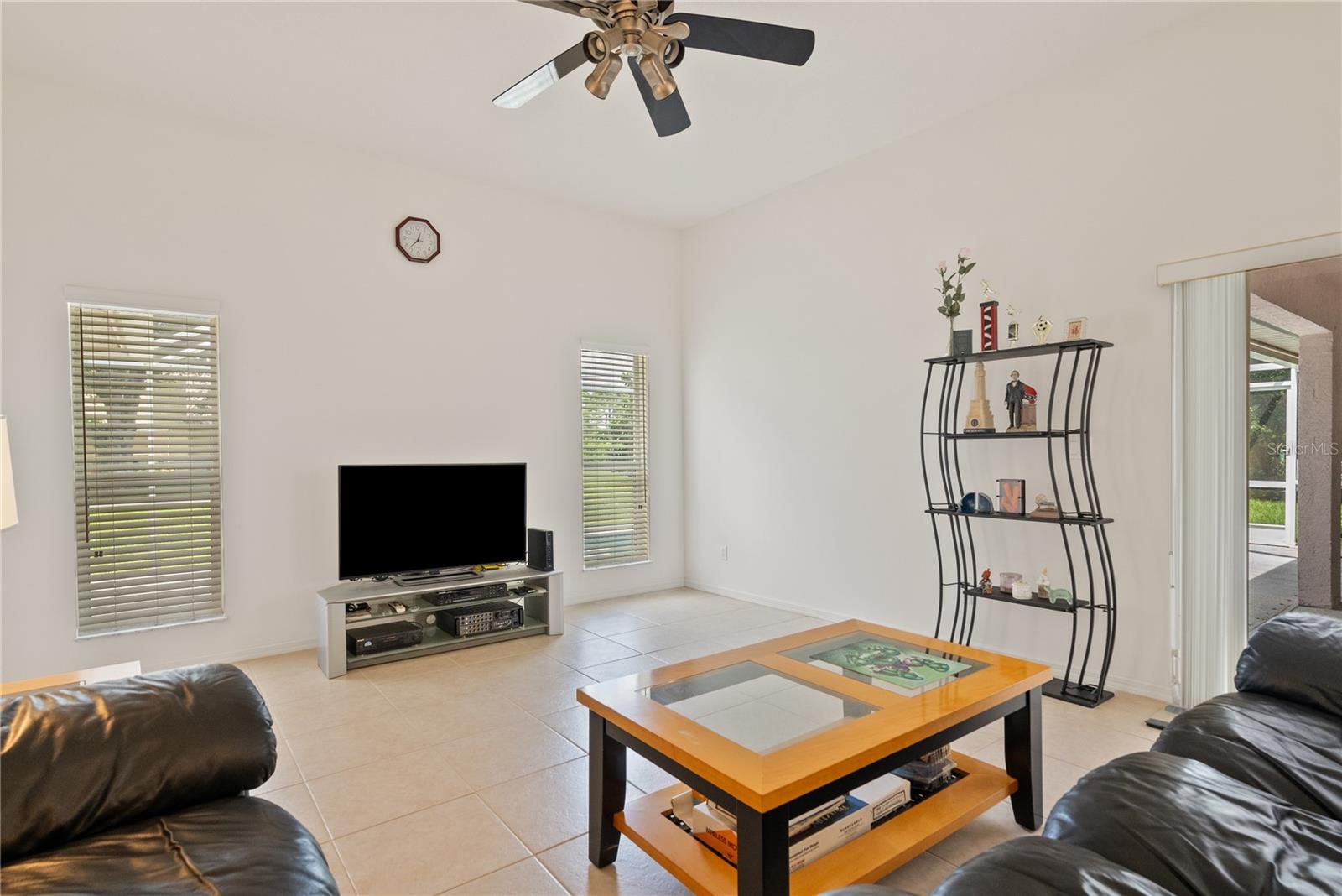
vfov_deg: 67.4
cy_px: 448
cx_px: 671
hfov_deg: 90.0
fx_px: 671
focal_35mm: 18
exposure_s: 1/25
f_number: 8
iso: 2000
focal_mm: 18
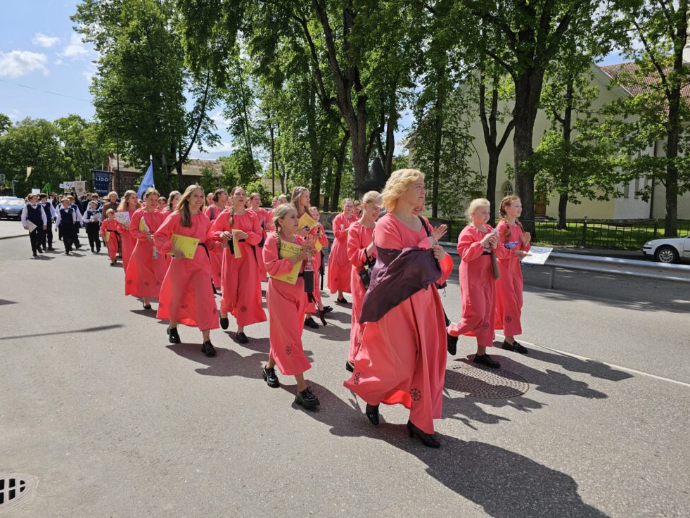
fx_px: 478
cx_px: 356
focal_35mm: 24
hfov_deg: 71.6
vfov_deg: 56.8
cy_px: 253
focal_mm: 6.3
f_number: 1.7
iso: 10
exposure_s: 1/978
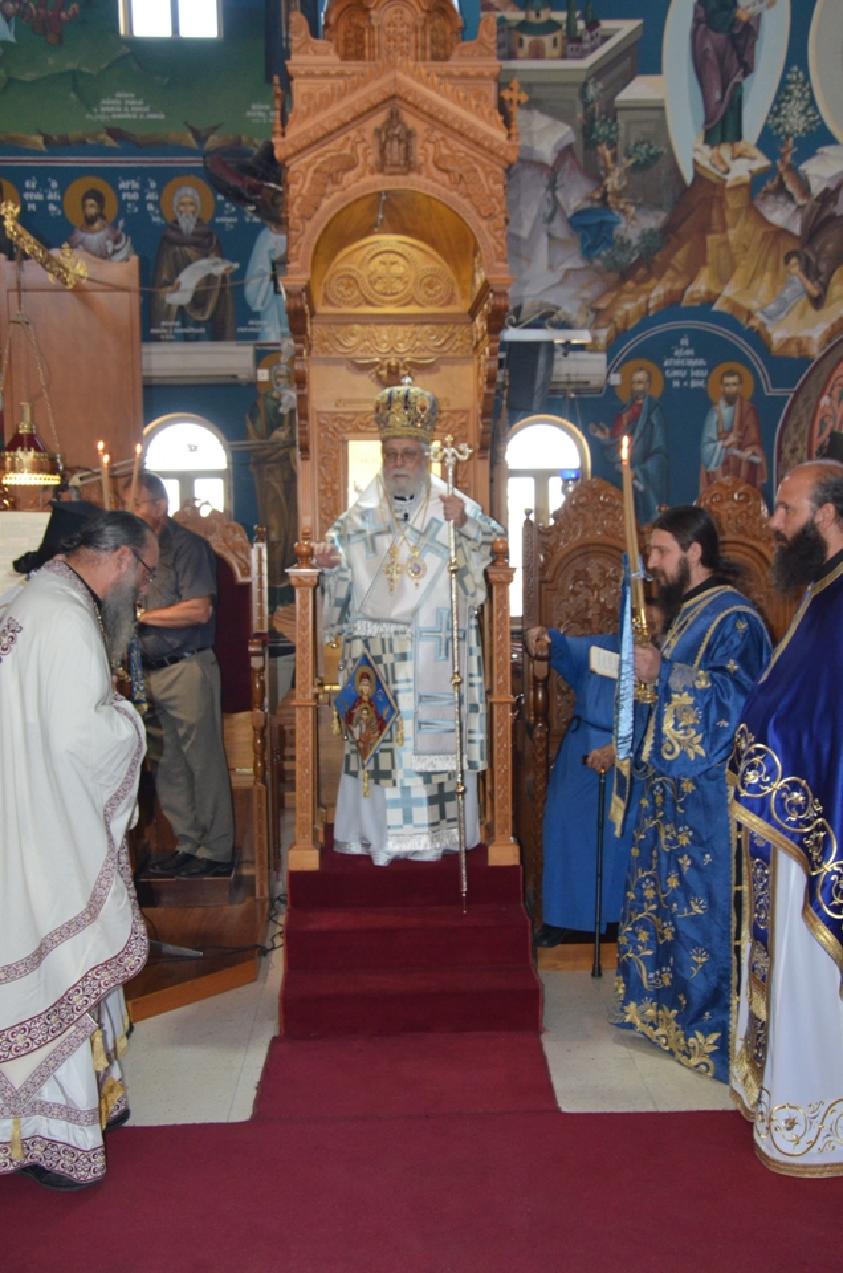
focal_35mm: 38
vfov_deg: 51.4
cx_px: 422
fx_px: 1323
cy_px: 636
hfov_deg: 35.3
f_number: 6.3
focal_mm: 25
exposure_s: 1/60
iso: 2000
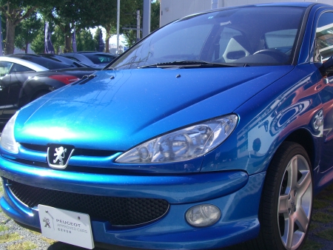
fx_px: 520
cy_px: 118
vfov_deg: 27.1
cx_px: 207
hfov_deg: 35.3
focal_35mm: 54
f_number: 2.8
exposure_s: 1/400
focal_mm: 7.9
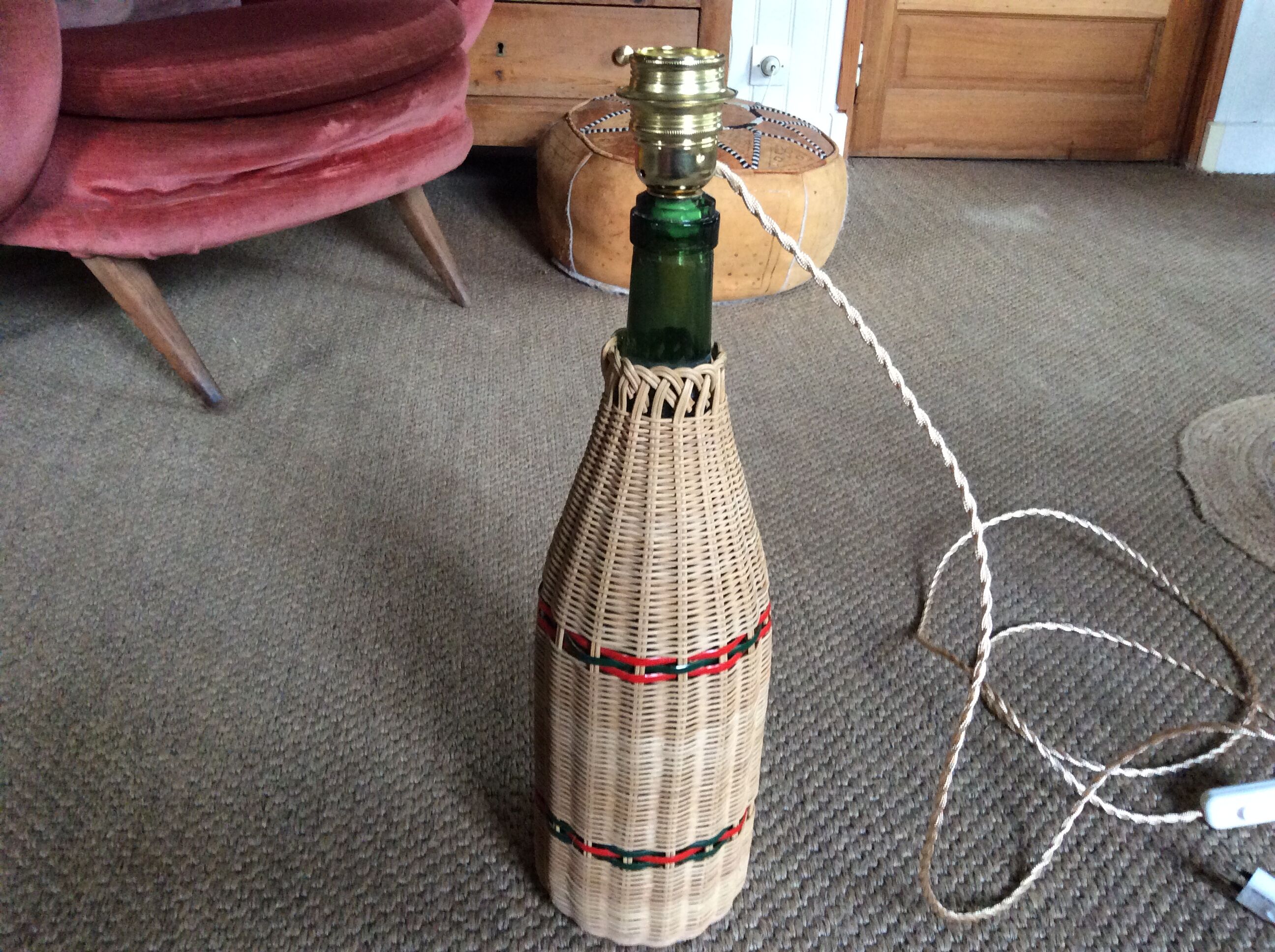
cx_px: 638
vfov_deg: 44.1
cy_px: 476
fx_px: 1177
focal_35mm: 32
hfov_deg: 56.9
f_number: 2.4
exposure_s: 1/25
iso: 200
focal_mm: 3.3
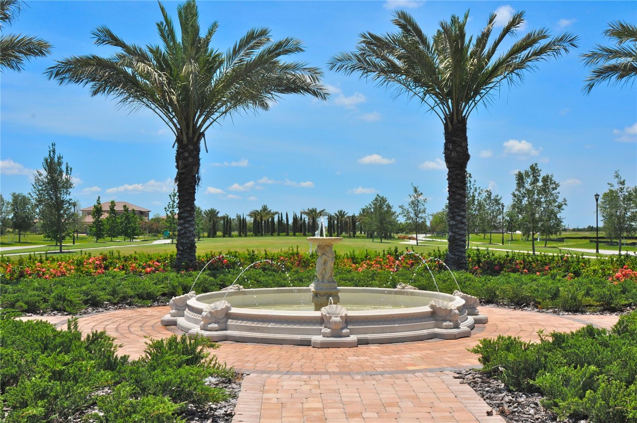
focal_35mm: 42
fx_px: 742
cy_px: 212
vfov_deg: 31.8
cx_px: 318
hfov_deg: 46.5
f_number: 11
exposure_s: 1/250
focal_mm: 28
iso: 200
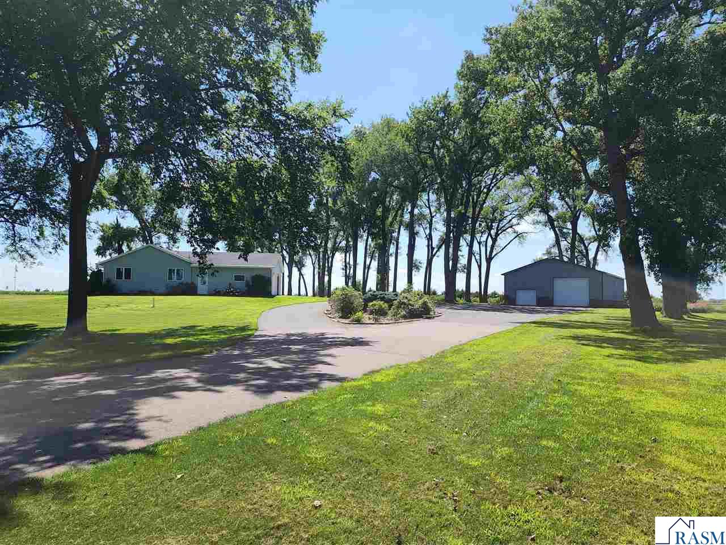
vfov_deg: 58.9
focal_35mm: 23
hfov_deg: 73.9
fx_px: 482
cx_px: 363
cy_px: 272
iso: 12
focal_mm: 6.4
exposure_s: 1/924
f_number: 1.8
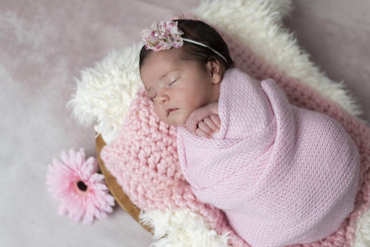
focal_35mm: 50
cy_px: 124
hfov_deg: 39.6
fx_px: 514
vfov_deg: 27.0
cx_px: 185
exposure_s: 1/250
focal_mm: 50
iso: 125
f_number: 2
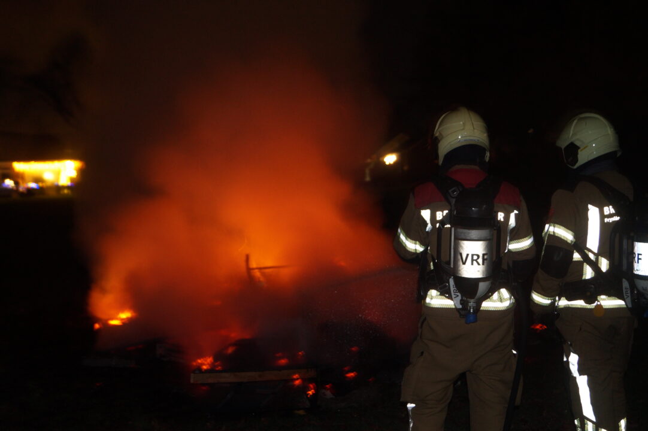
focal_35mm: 45
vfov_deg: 29.8
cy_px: 216
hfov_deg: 43.6
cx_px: 324
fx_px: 809
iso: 800
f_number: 4.5
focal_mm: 30
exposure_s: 1
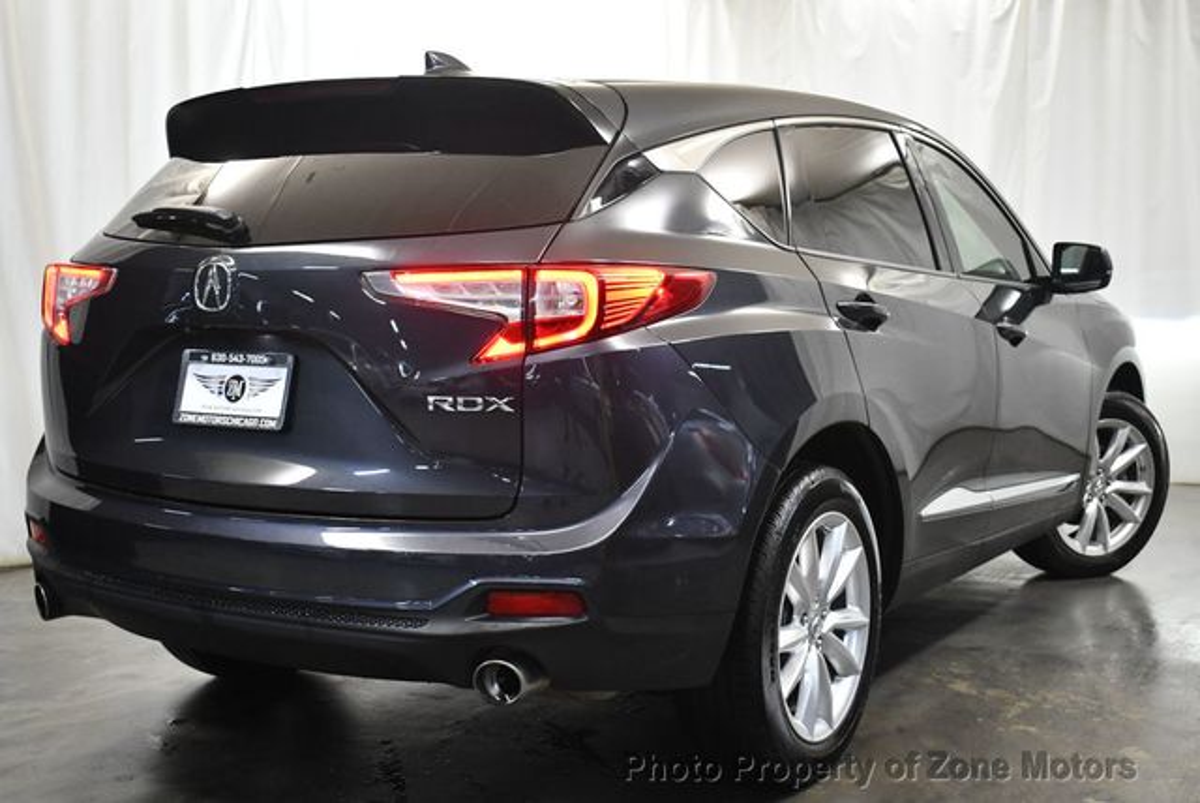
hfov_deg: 41.1
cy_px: 402
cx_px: 600
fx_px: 1601
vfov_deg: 28.1
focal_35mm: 48
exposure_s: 1/125
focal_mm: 24
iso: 1600
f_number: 3.8
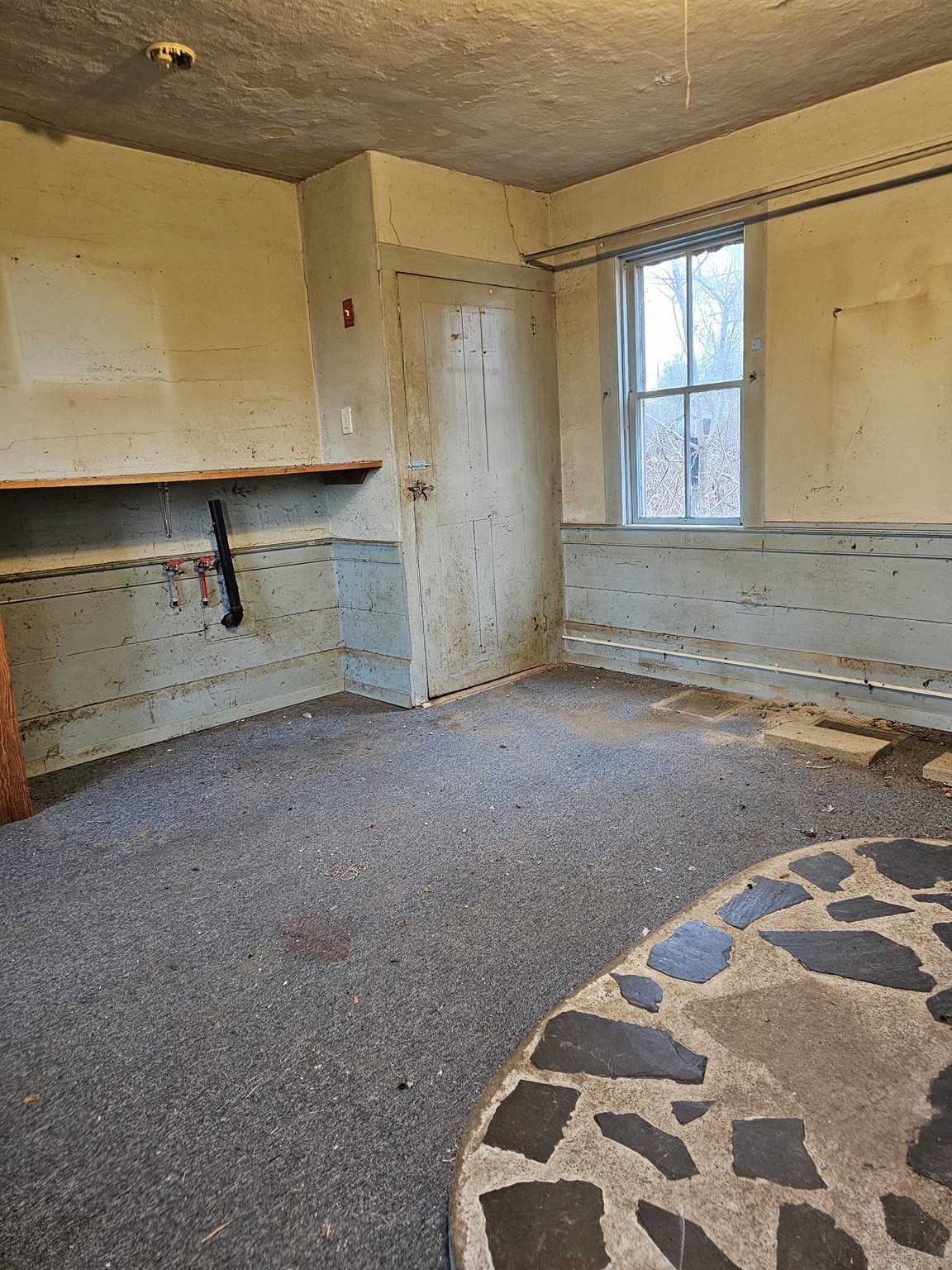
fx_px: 843
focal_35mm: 23
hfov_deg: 58.9
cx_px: 476
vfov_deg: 73.9
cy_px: 635
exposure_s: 1/60
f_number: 1.7
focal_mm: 6.3
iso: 800
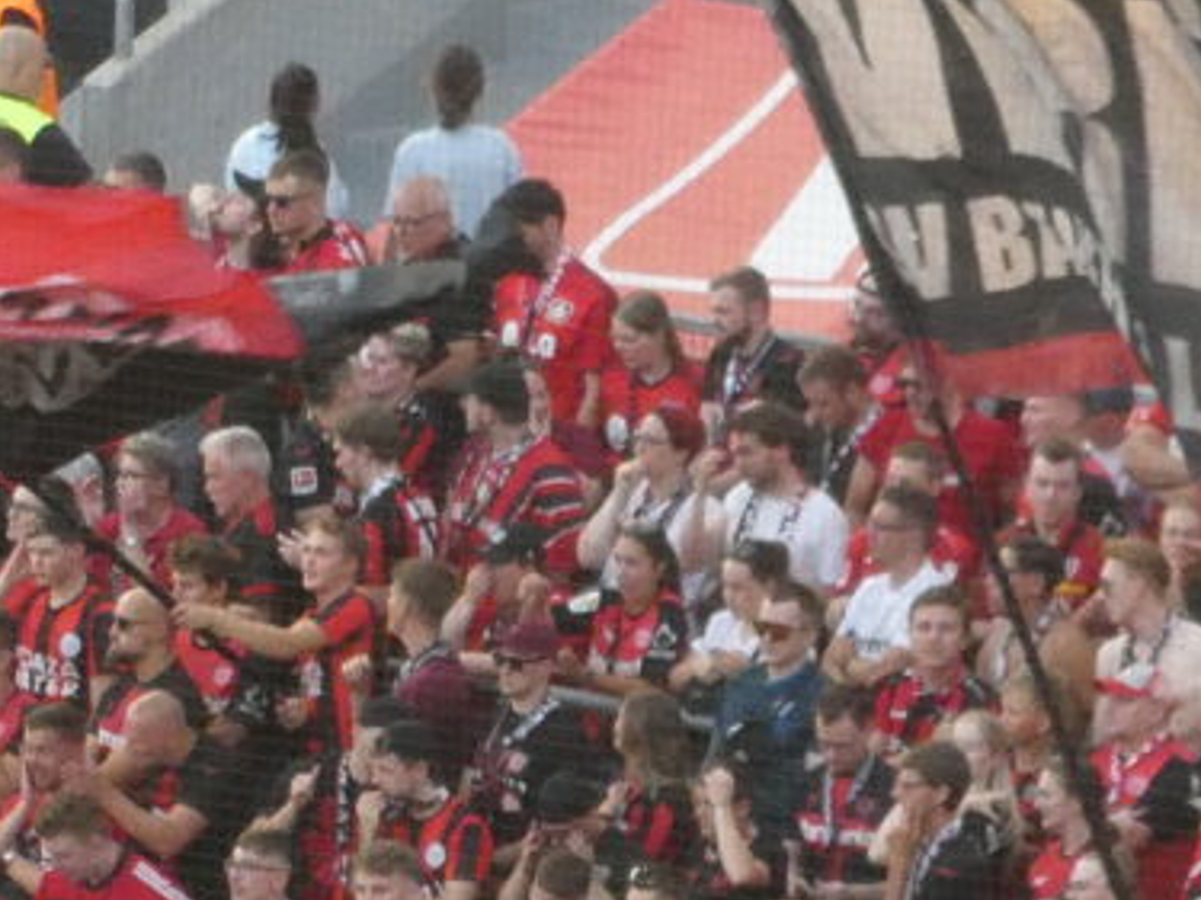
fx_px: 29585
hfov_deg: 2.3
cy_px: 625
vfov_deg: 1.7
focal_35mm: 853
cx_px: 906
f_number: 5.6
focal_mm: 35.8
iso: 500
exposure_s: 1/125
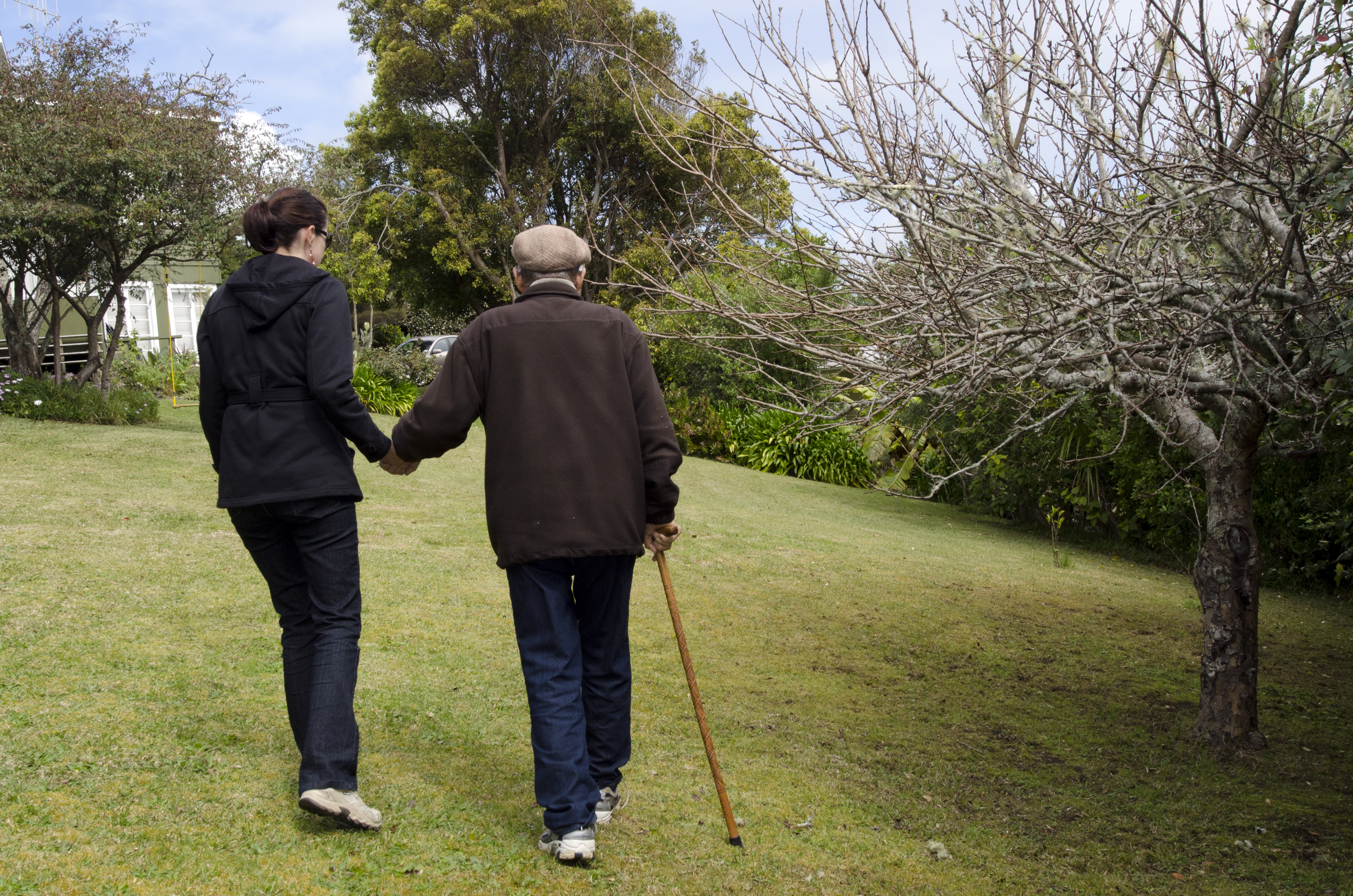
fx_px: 1238
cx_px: 676
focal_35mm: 33
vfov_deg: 39.8
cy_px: 448
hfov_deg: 57.3
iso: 400
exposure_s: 1/250
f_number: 13
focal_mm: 22
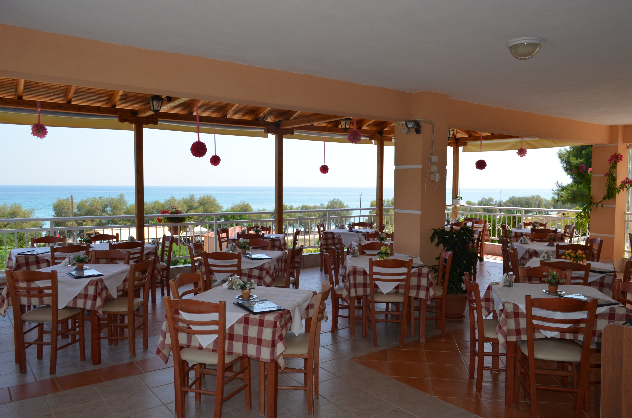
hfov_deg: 67.5
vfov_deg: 47.7
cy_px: 209
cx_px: 316
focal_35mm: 27
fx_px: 473
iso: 100
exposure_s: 1/200
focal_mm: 18
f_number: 7.1
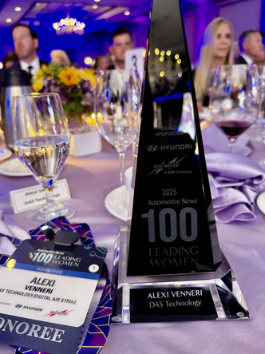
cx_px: 122
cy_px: 166
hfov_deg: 53.0
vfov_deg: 67.3
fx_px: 266
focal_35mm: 26
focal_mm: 6.76
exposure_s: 1/30
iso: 1000
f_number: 1.78
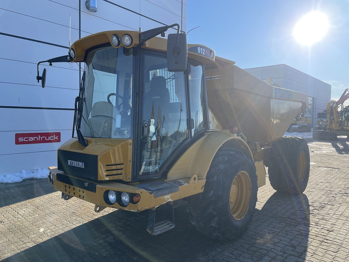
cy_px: 131
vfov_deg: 53.1
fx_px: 262
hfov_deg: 67.3
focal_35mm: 26
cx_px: 174
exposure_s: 1/2174
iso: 32
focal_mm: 4.2
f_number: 1.6
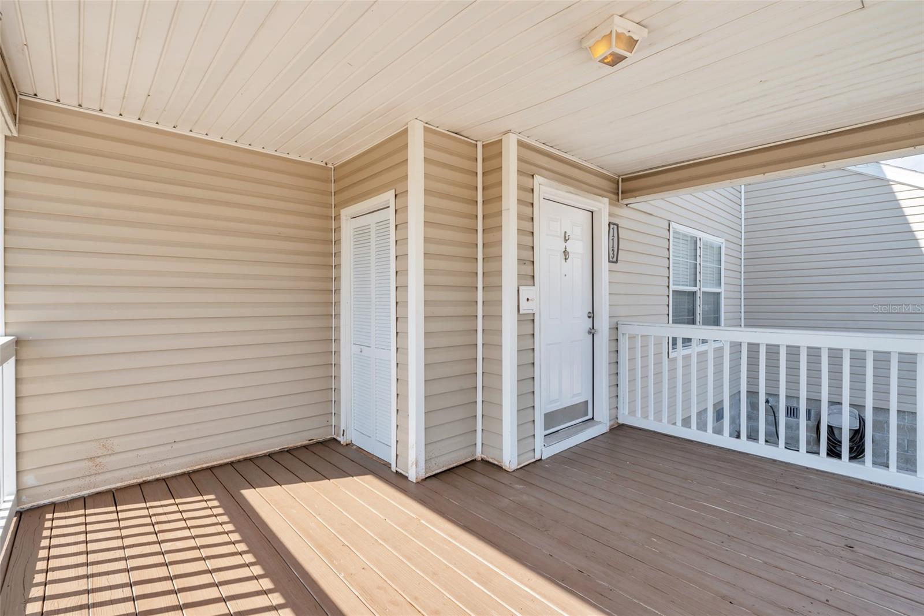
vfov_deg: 73.7
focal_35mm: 16
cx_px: 462
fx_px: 411
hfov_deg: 96.7
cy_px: 308
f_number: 9
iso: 200
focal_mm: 16
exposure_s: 1/200
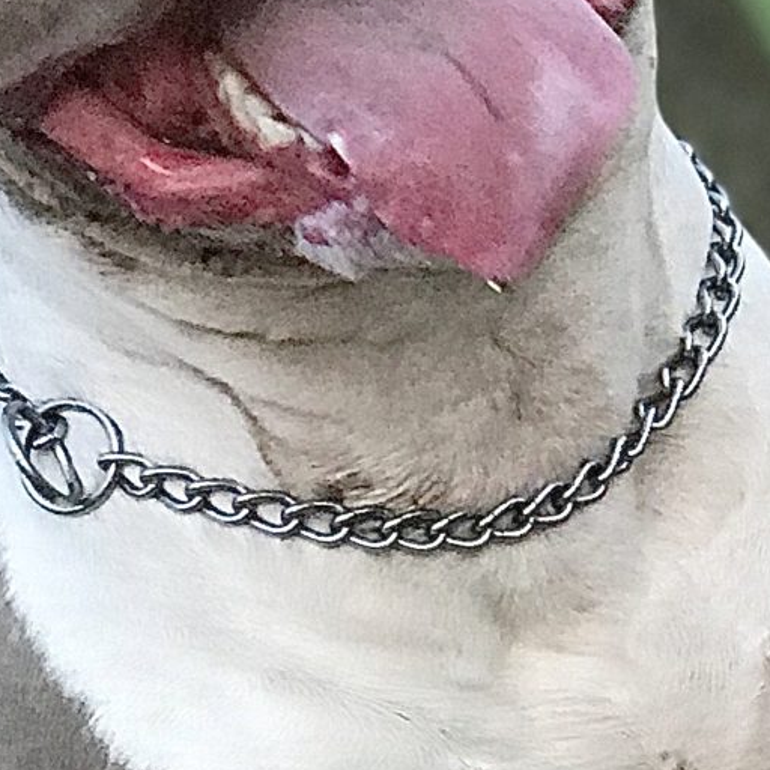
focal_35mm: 252
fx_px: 6342
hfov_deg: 6.9
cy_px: 729
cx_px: 87
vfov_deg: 6.9
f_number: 2.8
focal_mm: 6.6
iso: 125
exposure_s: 1/60
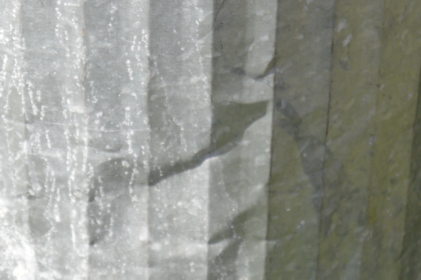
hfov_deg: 7.0
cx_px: 197
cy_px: 1
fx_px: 3433
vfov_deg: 4.7
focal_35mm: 294
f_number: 5.6
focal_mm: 55
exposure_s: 1/200
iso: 100
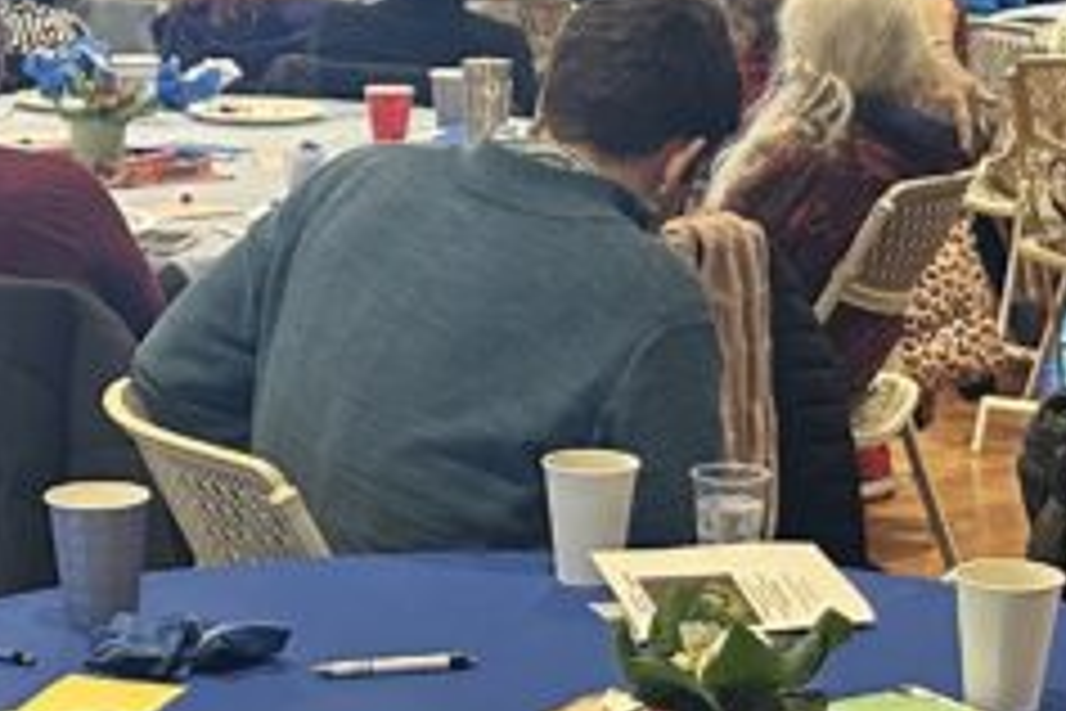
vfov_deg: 12.6
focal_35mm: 108
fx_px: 3198
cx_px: 594
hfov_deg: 18.9
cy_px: 576
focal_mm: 6.86
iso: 500
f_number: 1.78
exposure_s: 1/60
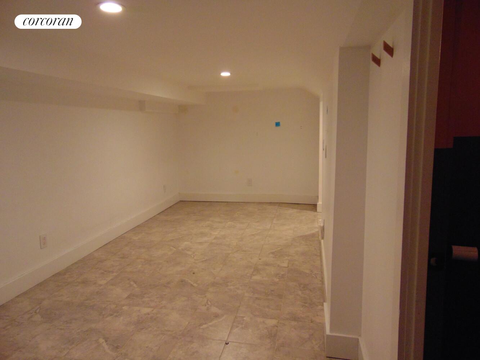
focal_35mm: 25
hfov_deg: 69.4
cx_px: 240
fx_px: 347
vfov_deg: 54.9
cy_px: 180
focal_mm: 4.5
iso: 400
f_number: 3
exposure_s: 1/30
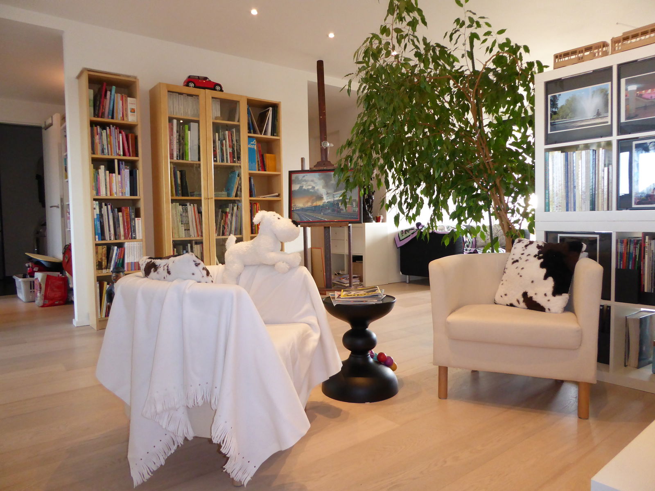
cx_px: 328
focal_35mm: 25
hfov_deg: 69.4
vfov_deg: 54.9
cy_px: 246
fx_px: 473
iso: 500
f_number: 3.3
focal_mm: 4.3
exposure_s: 1/60
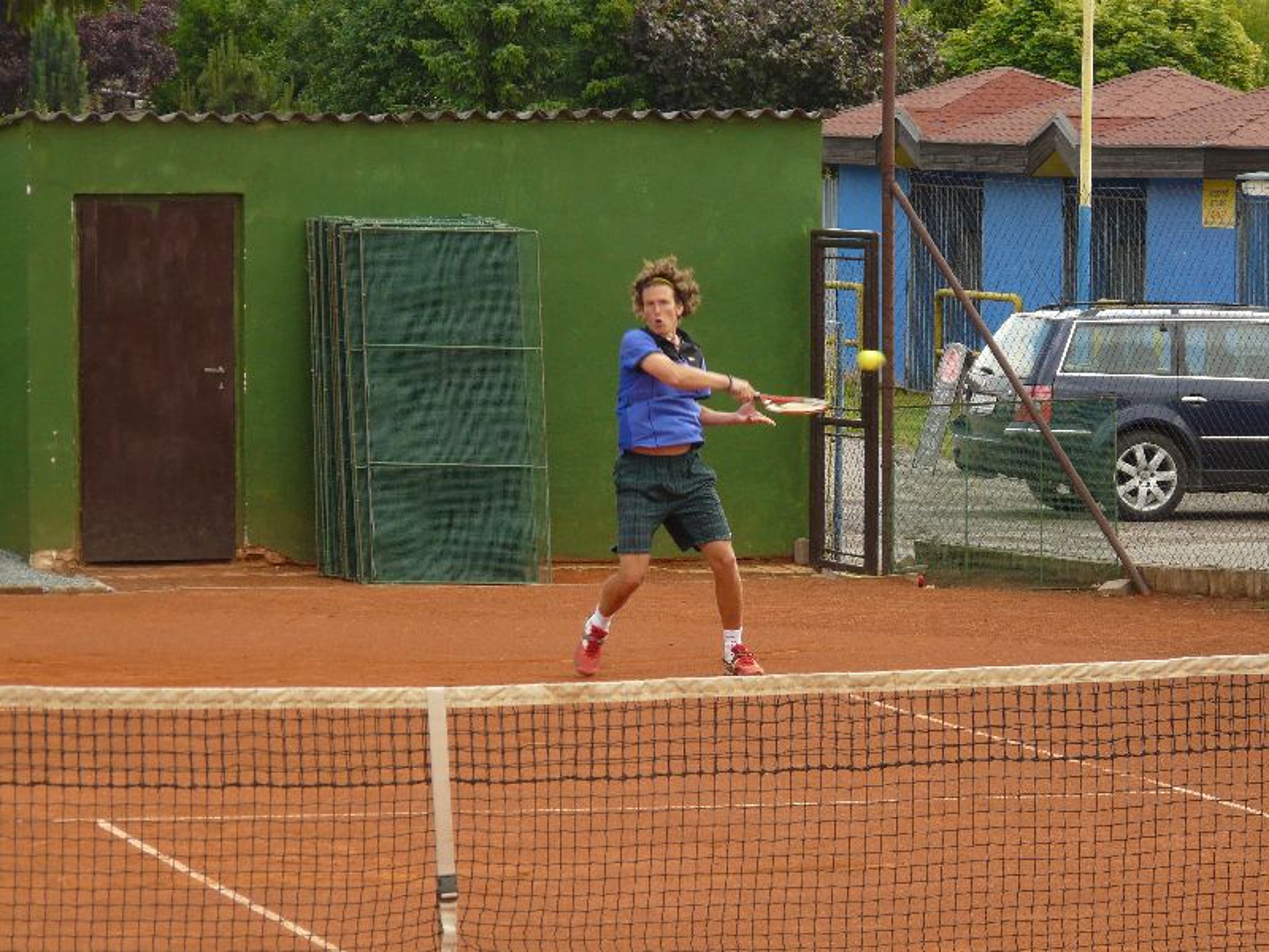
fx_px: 7992
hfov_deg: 9.1
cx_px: 634
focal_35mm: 218
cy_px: 476
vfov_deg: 6.8
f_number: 4
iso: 100
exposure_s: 1/160
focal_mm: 35.9
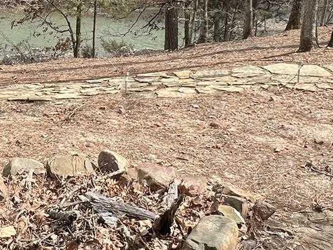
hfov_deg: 37.7
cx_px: 104
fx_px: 481
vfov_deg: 28.8
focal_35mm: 50
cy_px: 69
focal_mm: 1.57
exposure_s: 1/779
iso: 32
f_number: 1.8
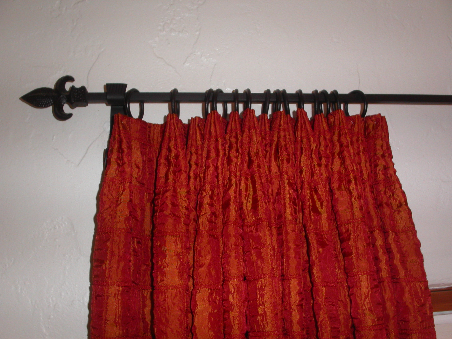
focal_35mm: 38
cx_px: 226
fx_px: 496
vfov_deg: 37.7
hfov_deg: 49.0
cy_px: 170
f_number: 2.8
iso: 100
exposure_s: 1/30
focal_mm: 7.8
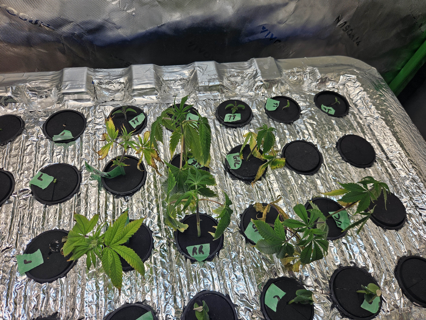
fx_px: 283
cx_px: 213
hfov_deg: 73.9
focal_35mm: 23
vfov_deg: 58.9
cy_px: 160
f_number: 1.8
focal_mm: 5.4
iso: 25
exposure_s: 1/329
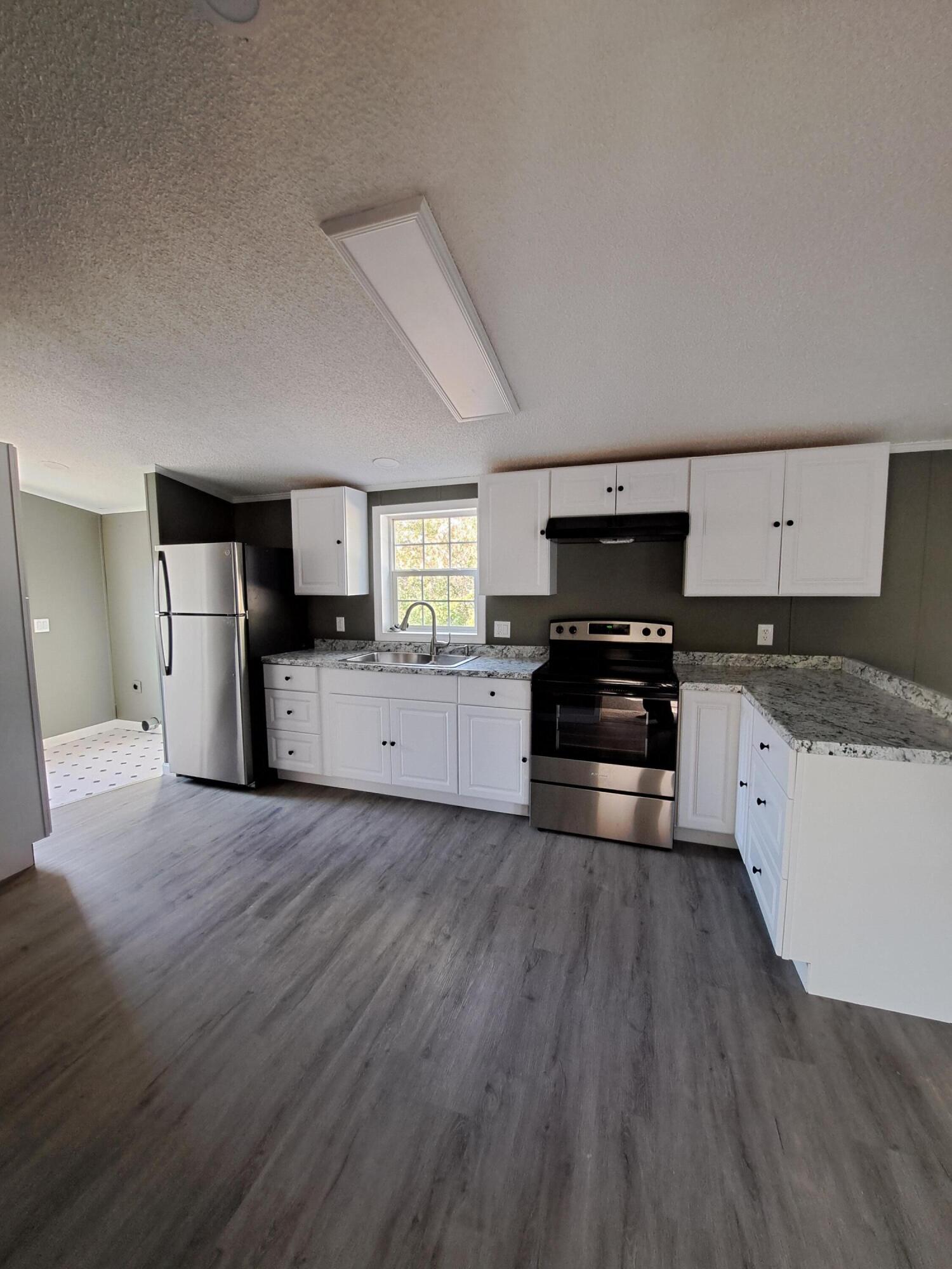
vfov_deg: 106.2
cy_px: 634
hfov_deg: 89.9
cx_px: 476
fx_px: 477
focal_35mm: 13
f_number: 2.2
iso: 200
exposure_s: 1/50
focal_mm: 1.74
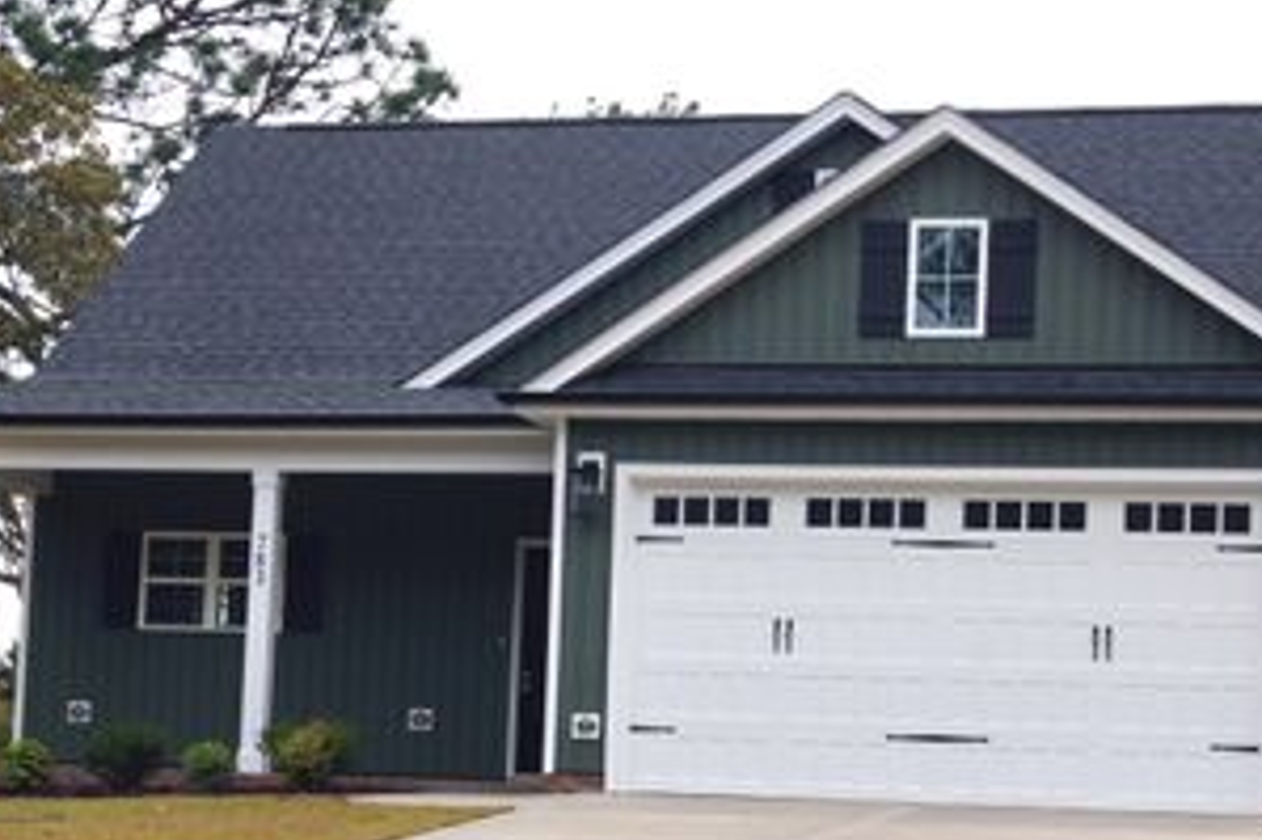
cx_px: 591
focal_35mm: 88
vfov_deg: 15.5
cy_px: 530
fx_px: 3077
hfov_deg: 23.2
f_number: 10
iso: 100
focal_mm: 35
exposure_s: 1/100
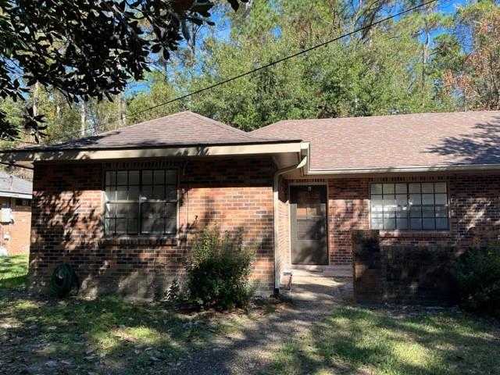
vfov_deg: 53.1
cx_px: 250
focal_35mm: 26
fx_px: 376
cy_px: 188
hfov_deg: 67.3
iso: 50
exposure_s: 1/871
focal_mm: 5.1
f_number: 1.6
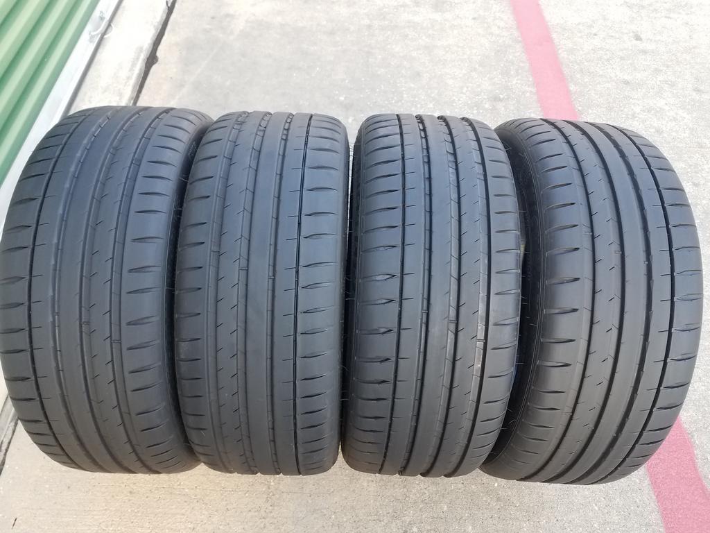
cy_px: 266
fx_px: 533
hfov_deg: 67.3
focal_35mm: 26
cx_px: 355
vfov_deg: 53.1
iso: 80
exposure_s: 1/120
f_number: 1.7
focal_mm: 4.2
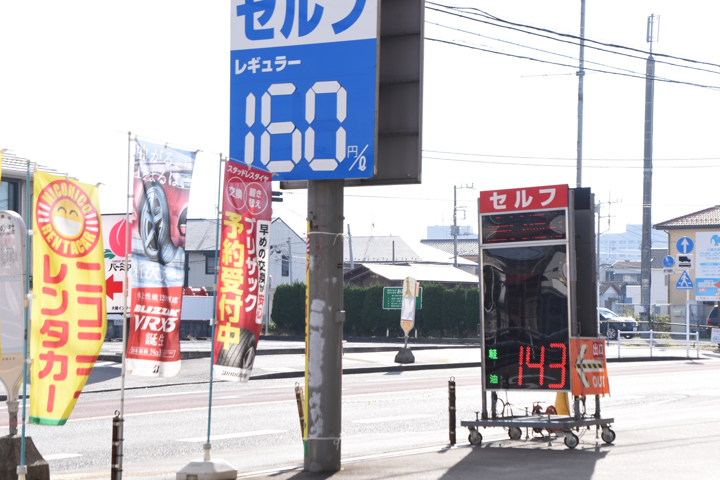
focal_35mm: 85
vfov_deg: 16.1
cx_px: 366
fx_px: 1700
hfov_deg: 23.9
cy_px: 235
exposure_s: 1/400
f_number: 6.3
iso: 200
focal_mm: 78
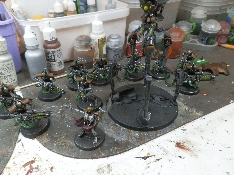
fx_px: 196
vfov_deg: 48.2
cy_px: 89
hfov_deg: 61.7
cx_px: 118
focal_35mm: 29
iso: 400
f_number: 3.1
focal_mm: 5
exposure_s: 1/125
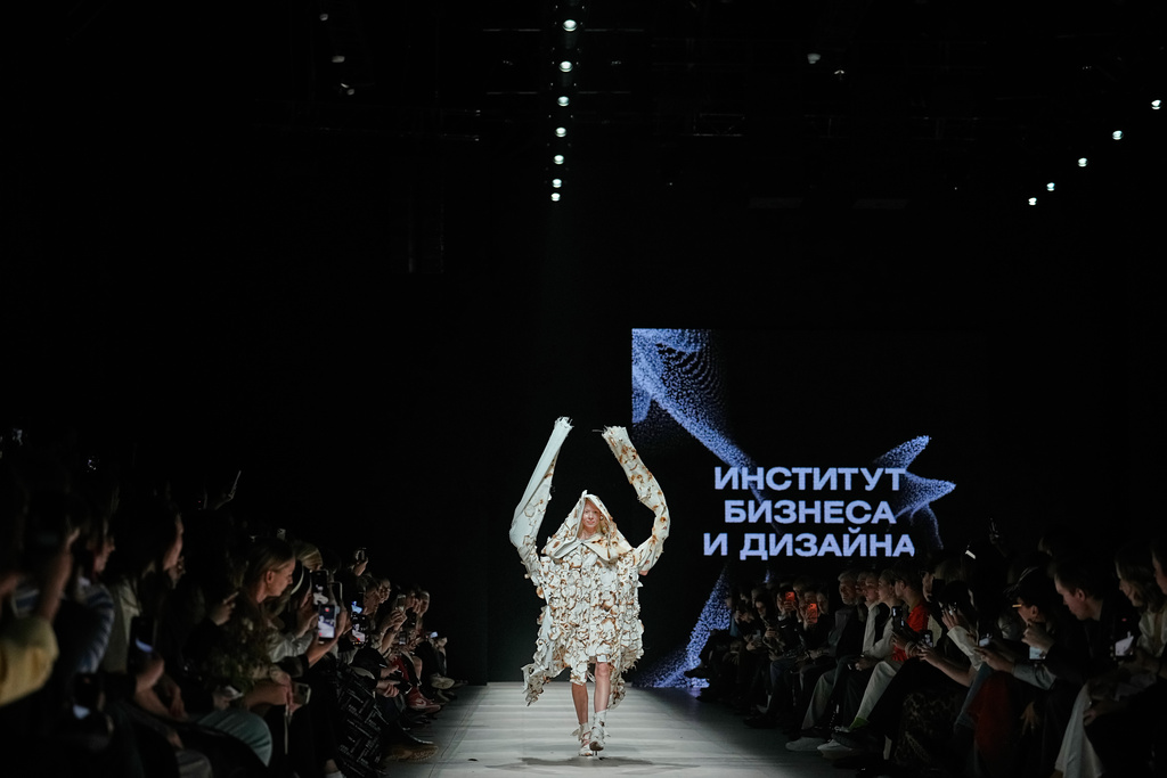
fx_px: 2431
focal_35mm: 75
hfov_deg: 27.0
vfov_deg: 18.2
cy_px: 389
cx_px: 584
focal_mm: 75
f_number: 2.8
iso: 1600
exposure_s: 1/1000
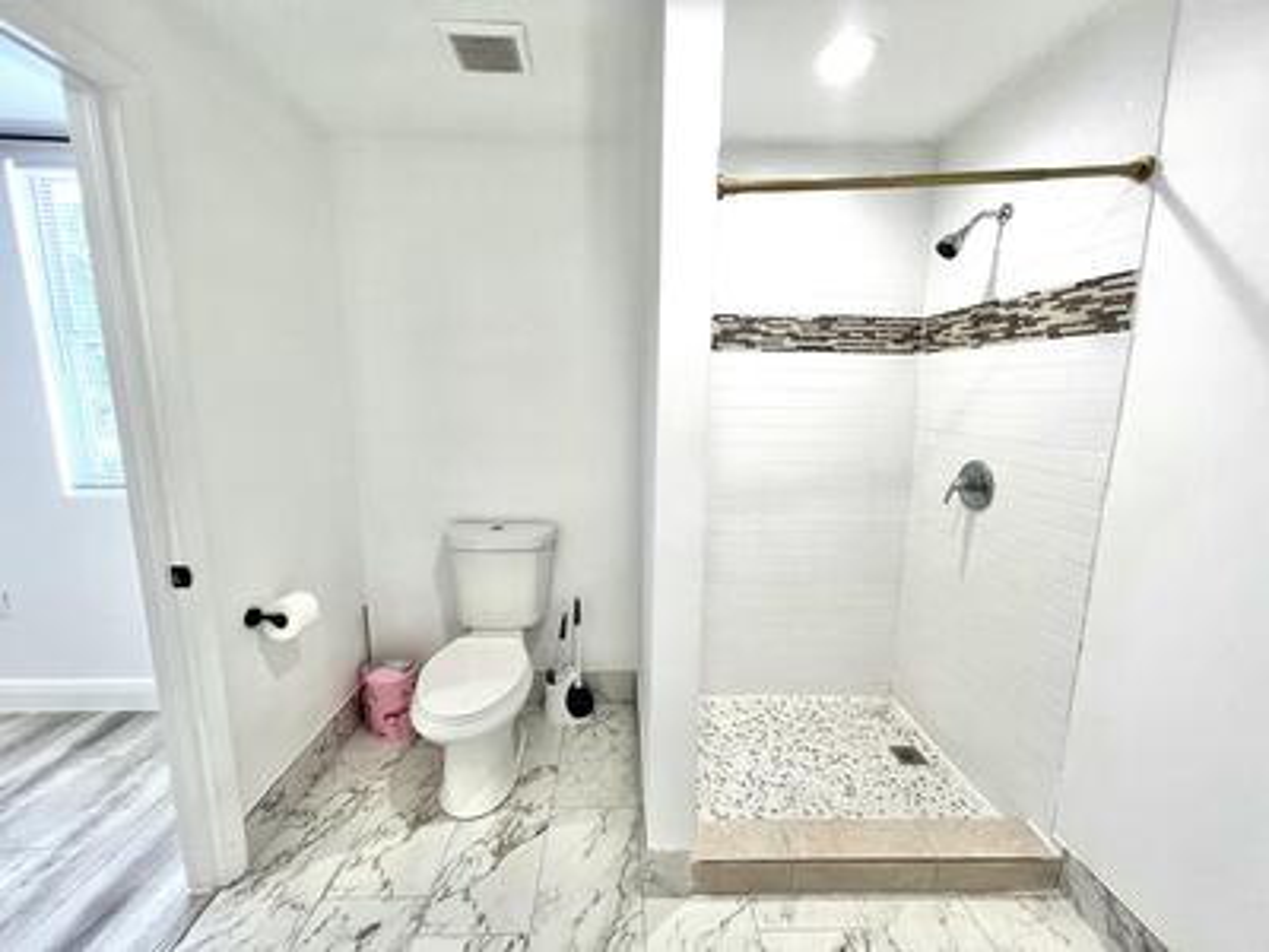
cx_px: 634
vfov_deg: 89.9
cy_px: 476
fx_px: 477
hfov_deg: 106.2
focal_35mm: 13
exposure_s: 1/120
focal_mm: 1.57
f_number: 1.8
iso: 100
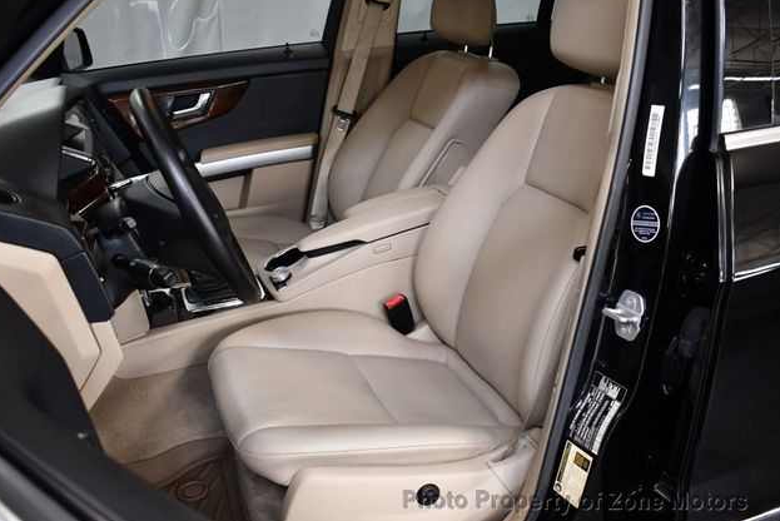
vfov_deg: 36.0
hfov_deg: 51.9
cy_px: 257
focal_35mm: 37
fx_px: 802
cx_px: 388
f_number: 3.5
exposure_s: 1/125
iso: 1100
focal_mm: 18
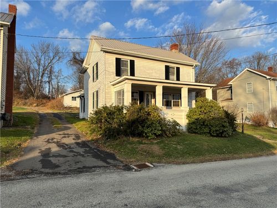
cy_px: 104
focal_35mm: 24
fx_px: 192
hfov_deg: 71.6
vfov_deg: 56.8
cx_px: 138
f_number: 1.78
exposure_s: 1/2959
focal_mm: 6.76
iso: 80
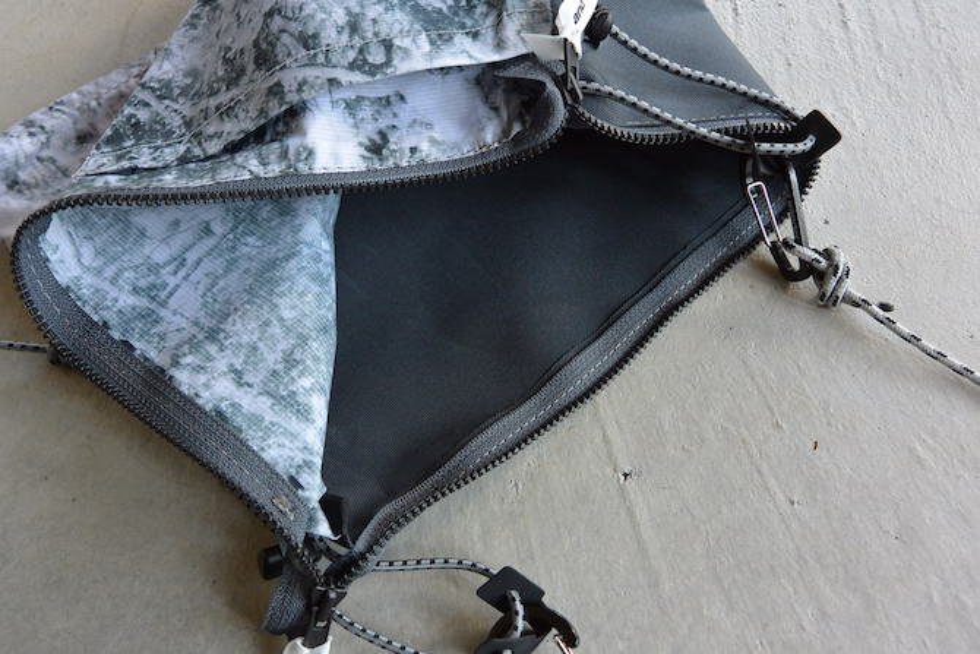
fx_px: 898
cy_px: 327
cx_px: 490
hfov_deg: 57.2
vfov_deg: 40.0
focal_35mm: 33
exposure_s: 1/160
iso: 400
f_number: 3.8
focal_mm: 12.5
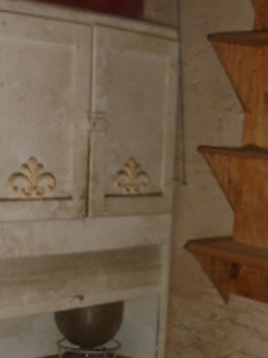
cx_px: 31
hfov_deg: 20.3
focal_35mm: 71
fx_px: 733
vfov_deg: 26.7
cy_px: 307
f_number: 3.5
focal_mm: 4.6
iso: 250
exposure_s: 1/30
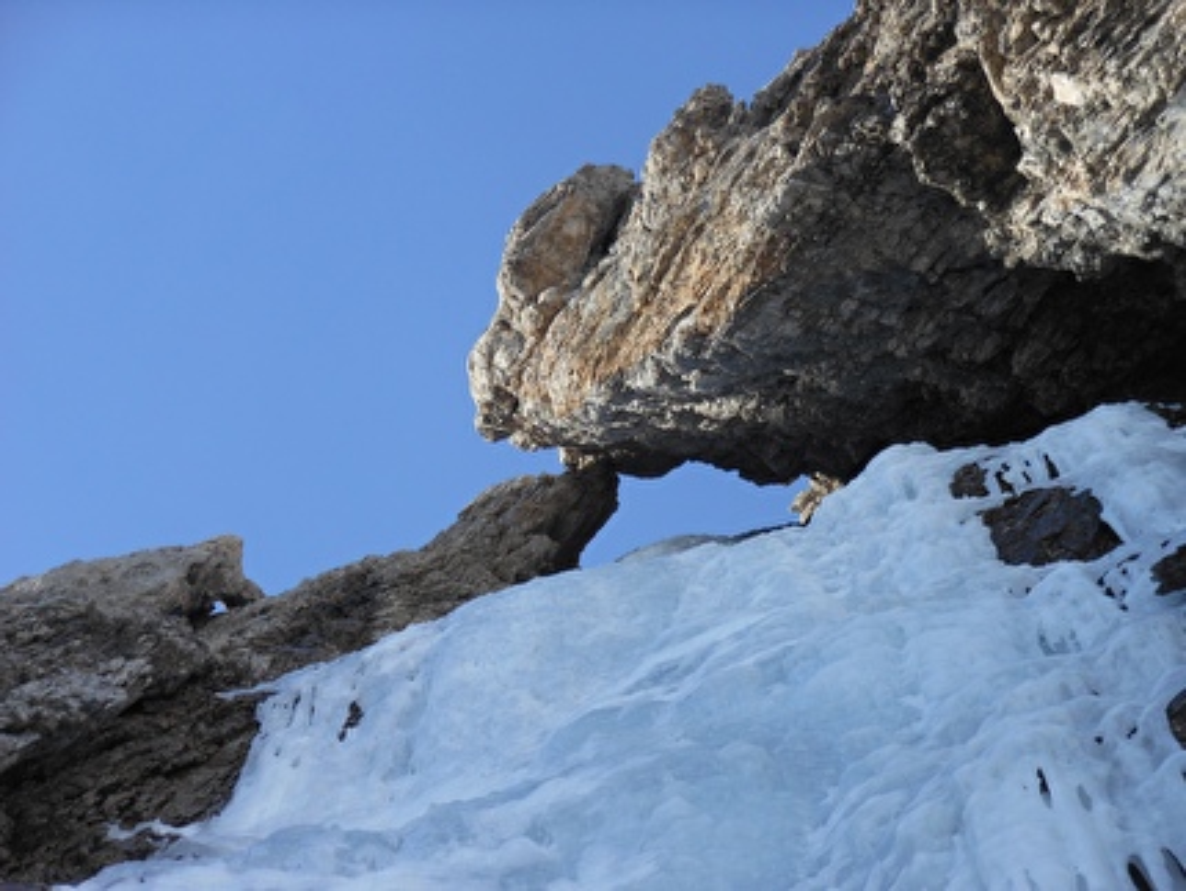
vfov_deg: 15.1
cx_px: 593
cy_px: 446
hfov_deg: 20.0
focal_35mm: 98
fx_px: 3360
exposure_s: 1/250
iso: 80
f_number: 4.7
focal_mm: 17.5
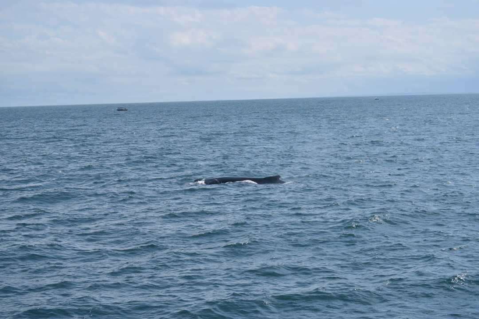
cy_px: 160
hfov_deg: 24.6
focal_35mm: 82
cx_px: 240
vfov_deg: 16.6
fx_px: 1098
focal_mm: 55
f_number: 5.6
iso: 200
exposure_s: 1/1600
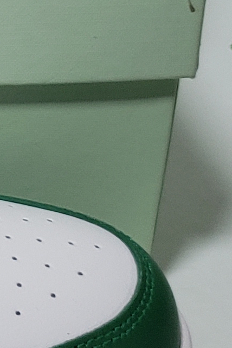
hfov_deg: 7.3
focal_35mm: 170
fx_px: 1641
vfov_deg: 11.8
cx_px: -427
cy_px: -96
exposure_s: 1/419
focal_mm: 4.3
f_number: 1.5
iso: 50
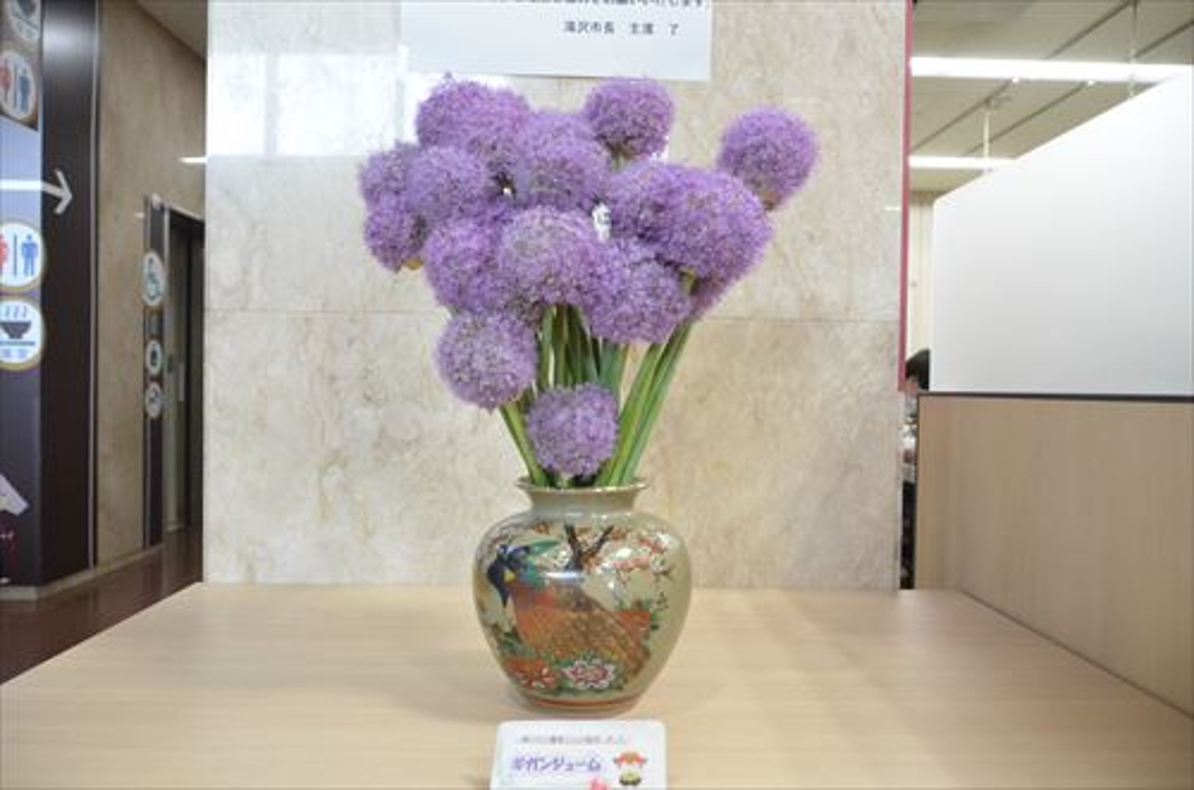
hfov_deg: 67.5
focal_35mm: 27
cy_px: 395
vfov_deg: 47.7
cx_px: 597
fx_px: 894
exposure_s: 1/250
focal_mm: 18
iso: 3200
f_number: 11
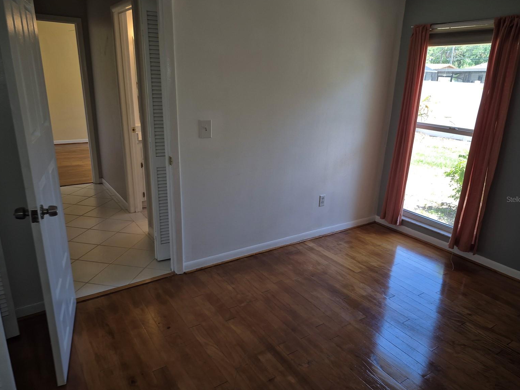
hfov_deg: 71.6
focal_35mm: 24
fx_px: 361
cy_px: 199
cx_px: 267
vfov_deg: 56.8
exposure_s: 1/60
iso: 40
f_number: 1.8
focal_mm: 5.4
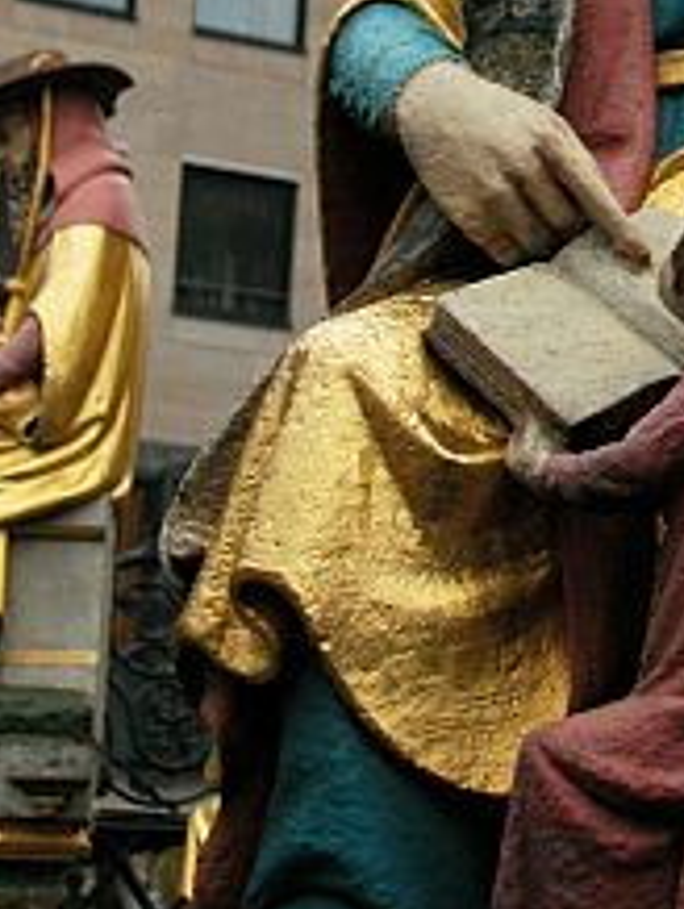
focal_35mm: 99
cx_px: 680
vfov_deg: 19.3
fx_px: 2603
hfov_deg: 14.7
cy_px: 17
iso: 200
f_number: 3.3
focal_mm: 11.4
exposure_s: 1/574
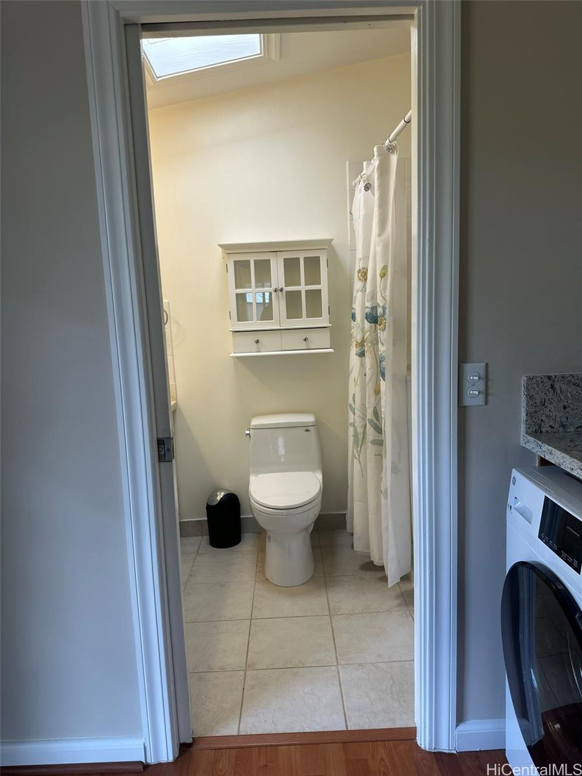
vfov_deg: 71.6
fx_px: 538
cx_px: 291
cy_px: 388
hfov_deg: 56.8
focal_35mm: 24
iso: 50
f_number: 1.78
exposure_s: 1/124
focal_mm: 6.86
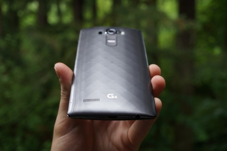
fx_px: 283
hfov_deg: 43.7
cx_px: 114
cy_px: 76
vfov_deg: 29.8
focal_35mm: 45
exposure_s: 1/80
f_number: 5
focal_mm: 30
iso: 100
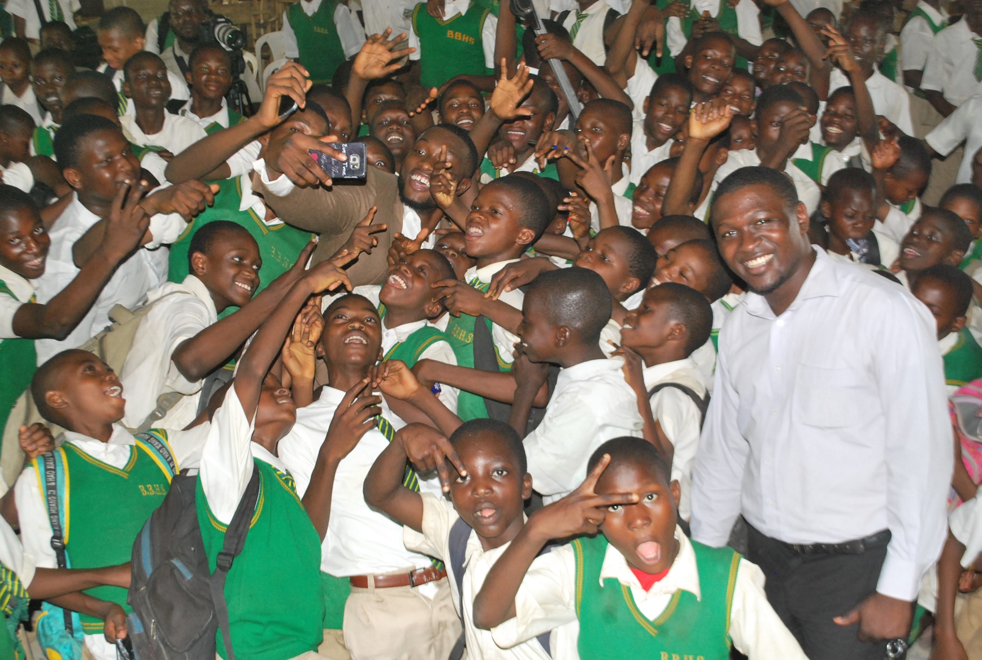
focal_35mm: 48
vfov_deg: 28.2
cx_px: 491
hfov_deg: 41.0
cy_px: 330
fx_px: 1312
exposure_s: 1/125
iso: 800
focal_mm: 32
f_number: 5
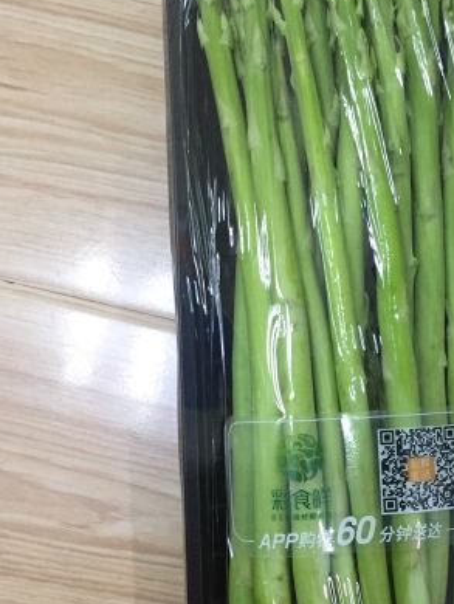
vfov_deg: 36.3
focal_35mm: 52
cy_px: 420
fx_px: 908
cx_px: 357
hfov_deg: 27.6
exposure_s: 1/33
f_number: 2.2
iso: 200
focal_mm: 4.15
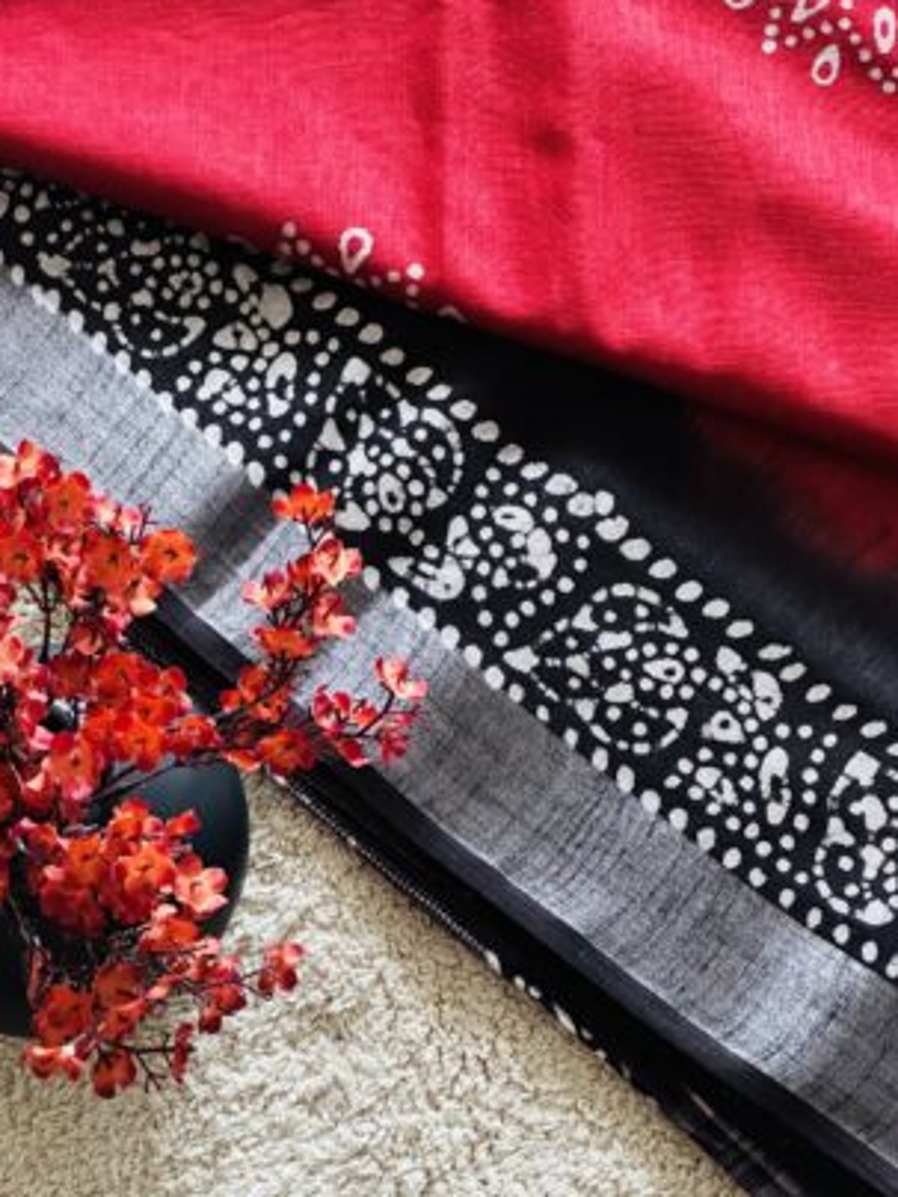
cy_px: 561
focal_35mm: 113
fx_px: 3909
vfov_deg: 17.4
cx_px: 568
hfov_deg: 13.1
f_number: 2.8
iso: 250
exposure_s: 1/88
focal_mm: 9
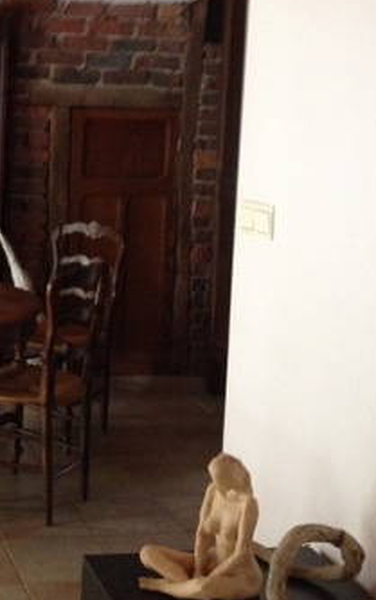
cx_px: -72
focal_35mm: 71
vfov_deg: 28.8
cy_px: 219
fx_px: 1163
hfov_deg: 17.5
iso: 320
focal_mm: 4.28
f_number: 2.4
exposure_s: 1/20
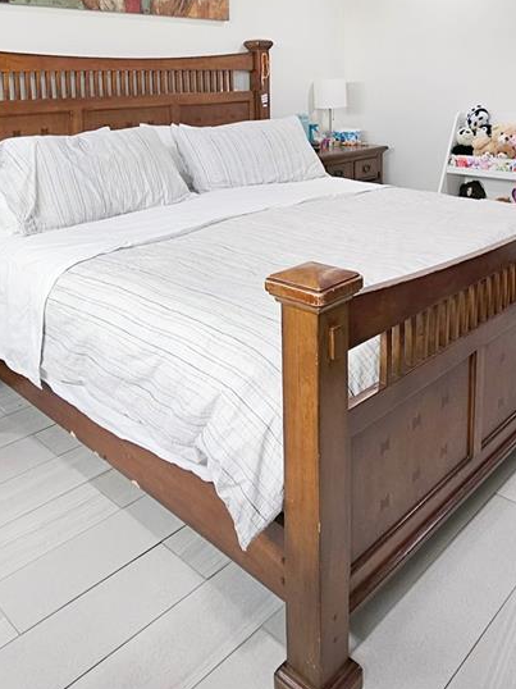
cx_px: 286
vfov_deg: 58.1
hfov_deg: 48.1
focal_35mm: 29
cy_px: 161
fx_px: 577
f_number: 2.2
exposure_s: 1/60
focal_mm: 2.2
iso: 125
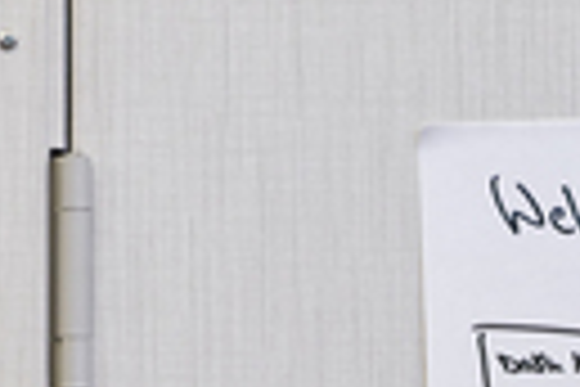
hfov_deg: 8.3
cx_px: 726
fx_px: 3931
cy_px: 976
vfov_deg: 5.4
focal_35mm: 244
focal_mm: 35
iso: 800
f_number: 4
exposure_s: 1/125
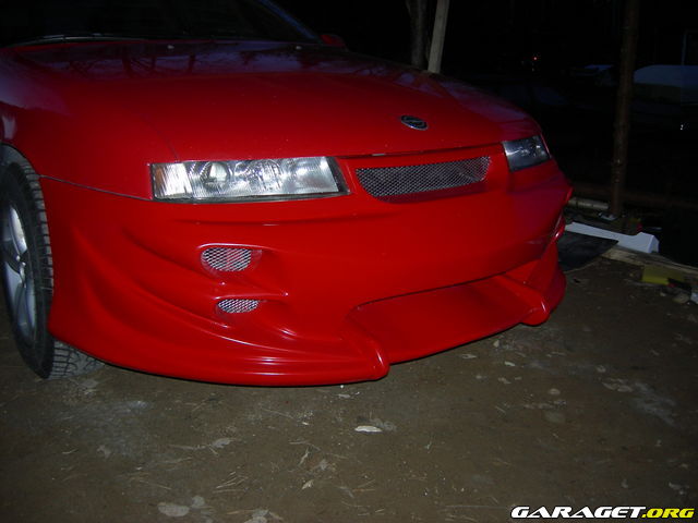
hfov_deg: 51.4
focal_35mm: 36
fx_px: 726
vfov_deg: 39.7
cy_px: 262
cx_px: 349
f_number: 2.7
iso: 64
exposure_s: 1/60.1
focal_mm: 7.5
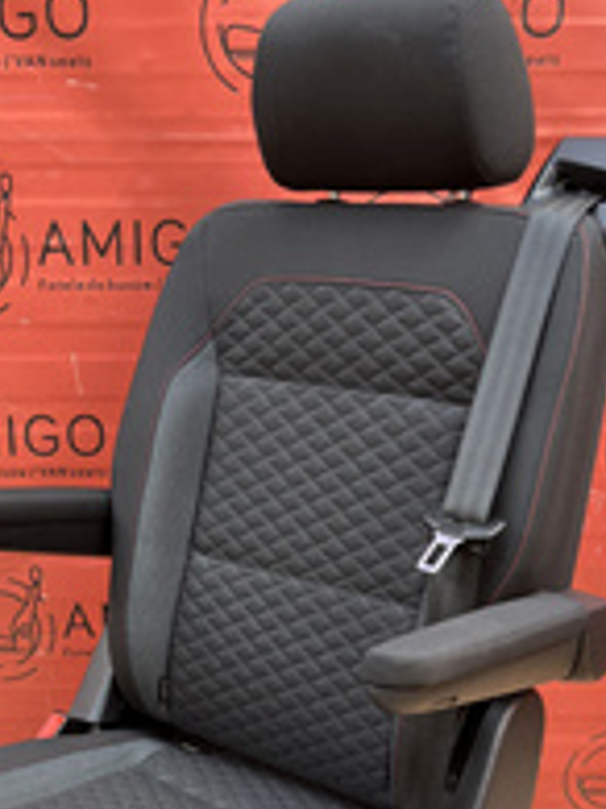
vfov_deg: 38.0
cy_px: 664
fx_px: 1122
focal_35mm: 48
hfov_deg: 30.0
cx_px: 208
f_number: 1.6
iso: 100
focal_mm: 5.1
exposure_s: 1/121
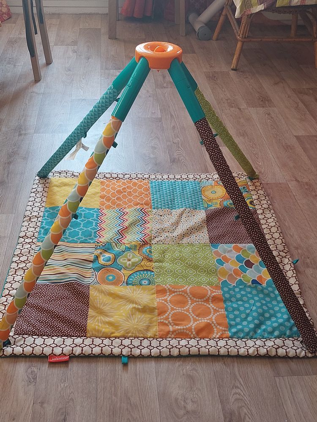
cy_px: 211
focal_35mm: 25
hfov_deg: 54.9
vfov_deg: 69.4
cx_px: 158
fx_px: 305
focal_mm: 5.23
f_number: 1.8
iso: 125
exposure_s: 1/60
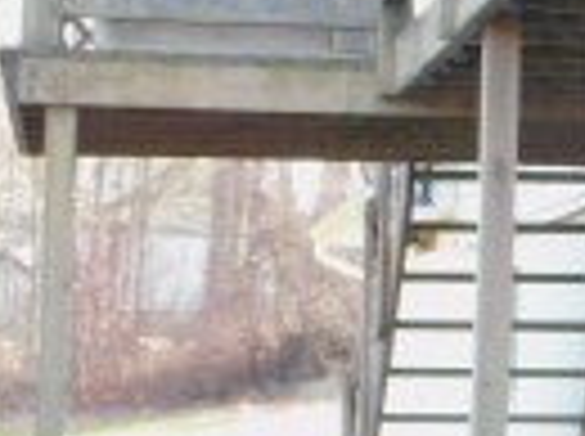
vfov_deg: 7.5
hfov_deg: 9.8
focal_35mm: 197
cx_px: 814
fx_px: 3323
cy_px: 180
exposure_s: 1/50
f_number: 3.6
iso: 125
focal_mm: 7.1
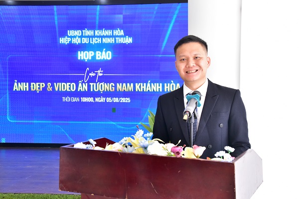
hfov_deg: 41.1
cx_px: 150
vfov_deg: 28.1
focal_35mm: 48
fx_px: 399
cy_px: 100
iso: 3200
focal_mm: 48
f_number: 9
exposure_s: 1/200
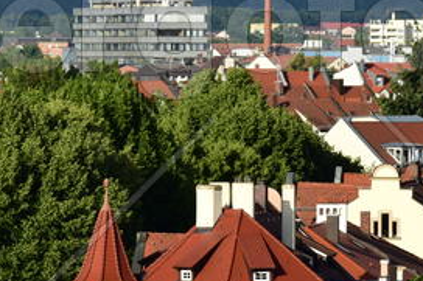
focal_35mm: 505
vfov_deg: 2.7
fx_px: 5925
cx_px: 297
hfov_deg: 4.1
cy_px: 34
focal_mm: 105
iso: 100
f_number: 9
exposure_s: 1/200
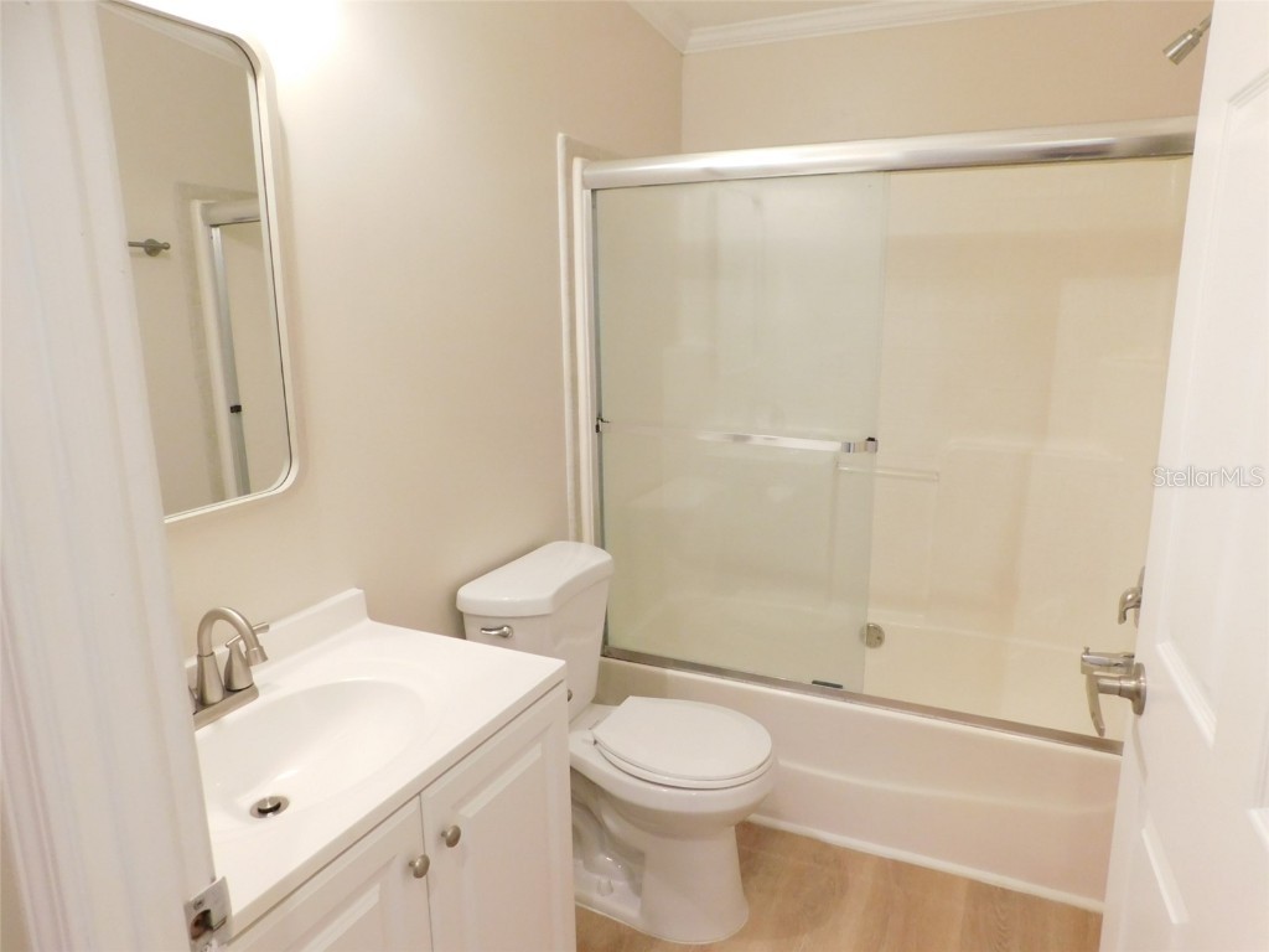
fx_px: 843
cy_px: 476
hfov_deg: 73.9
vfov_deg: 58.9
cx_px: 634
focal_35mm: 23
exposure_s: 1/20
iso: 400
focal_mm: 4
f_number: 3
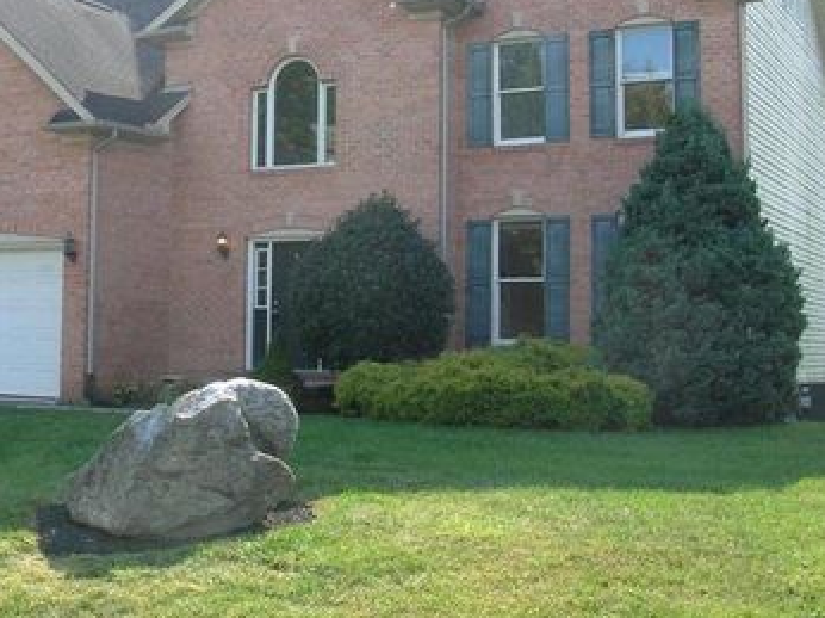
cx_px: 289
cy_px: 239
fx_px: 1238
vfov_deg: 27.9
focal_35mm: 52
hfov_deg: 36.5
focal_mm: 6
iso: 50
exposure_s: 1/178
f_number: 3.7
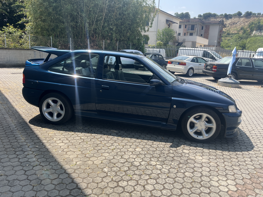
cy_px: 98
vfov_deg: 53.1
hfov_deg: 67.3
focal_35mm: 26
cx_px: 132
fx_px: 198
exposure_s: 1/1339
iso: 50
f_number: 1.6
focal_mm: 5.1
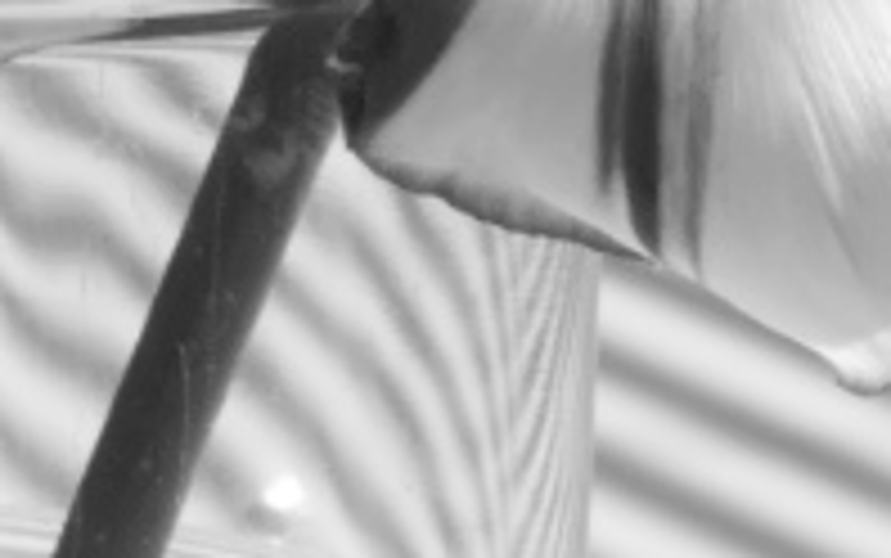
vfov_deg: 2.5
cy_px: 117
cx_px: 180
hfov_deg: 4.0
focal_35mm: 525
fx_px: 12756
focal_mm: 18.8
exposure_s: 1/1600
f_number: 5.3
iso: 400
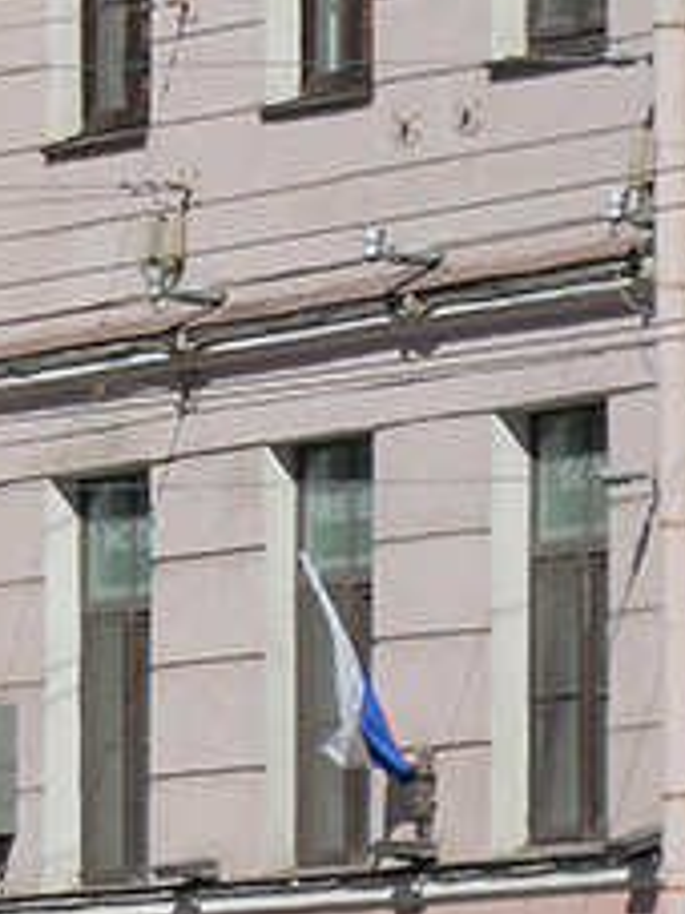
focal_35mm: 525
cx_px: -2031
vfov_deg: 3.8
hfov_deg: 2.7
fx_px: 13870
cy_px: 656
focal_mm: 55
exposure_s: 1/2000
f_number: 7.1
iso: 400
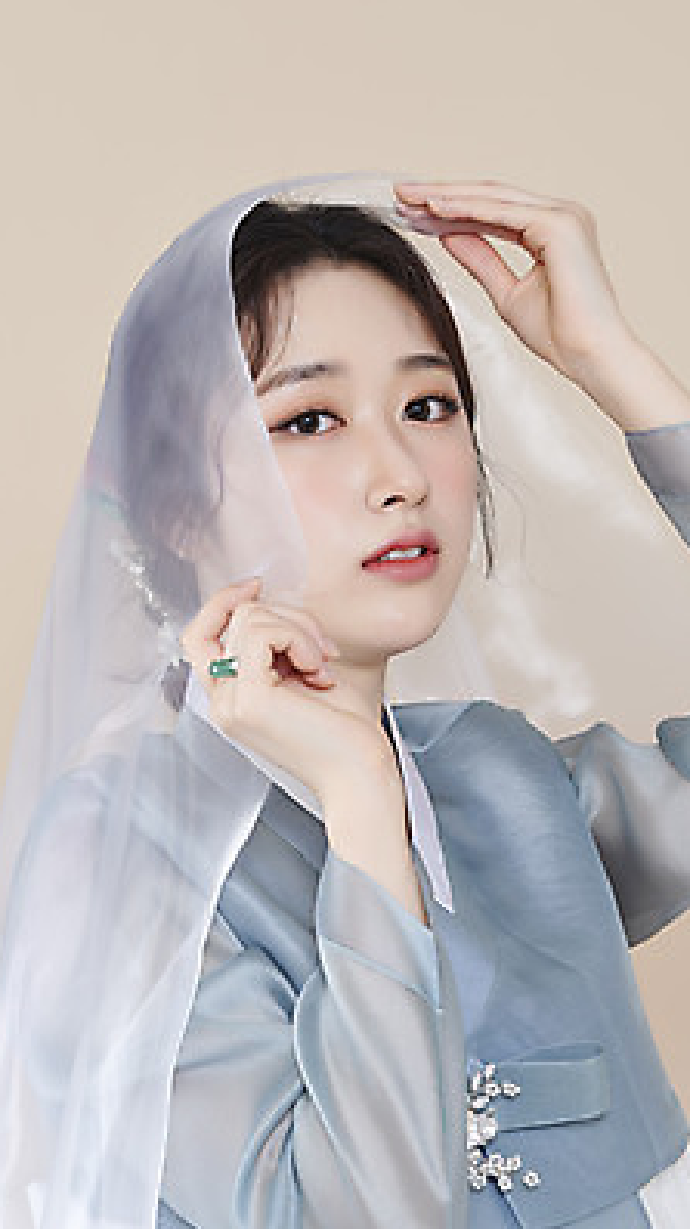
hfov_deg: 10.9
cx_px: 370
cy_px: 613
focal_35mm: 111
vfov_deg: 19.3
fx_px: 3614
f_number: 11
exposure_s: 1/125
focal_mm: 105
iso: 64
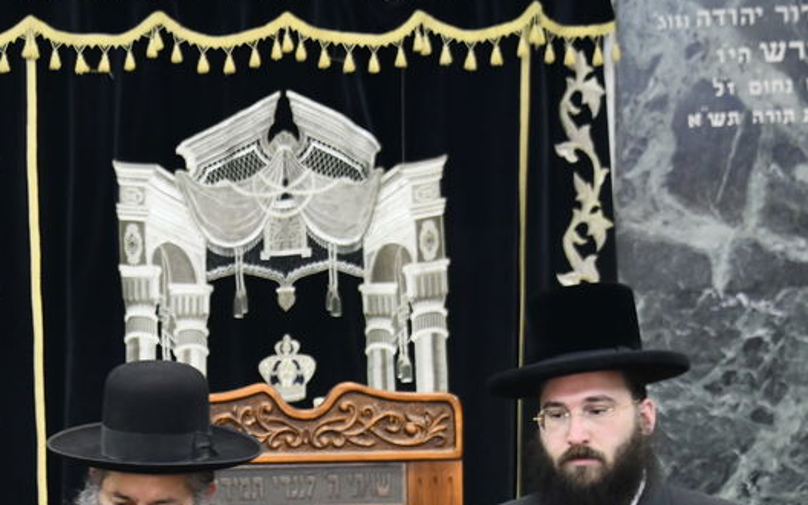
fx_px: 5351
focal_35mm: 243
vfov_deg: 5.4
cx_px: 142
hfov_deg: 8.6
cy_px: 569
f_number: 5.6
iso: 800
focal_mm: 90
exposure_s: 1/125
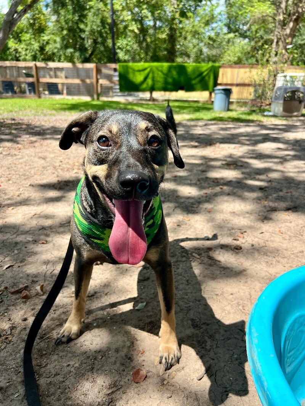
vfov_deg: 67.3
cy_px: 203
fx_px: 305
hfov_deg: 53.1
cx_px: 152
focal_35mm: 26
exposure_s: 1/1751
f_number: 1.5
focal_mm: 5.7
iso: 50
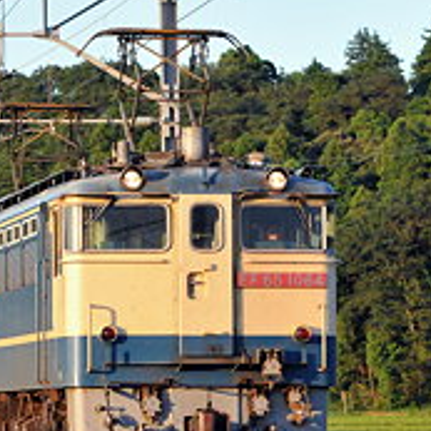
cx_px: 169
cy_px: 255
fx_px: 3974
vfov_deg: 6.2
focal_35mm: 282
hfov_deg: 6.2
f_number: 4.5
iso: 800
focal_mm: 85
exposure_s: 1/1250
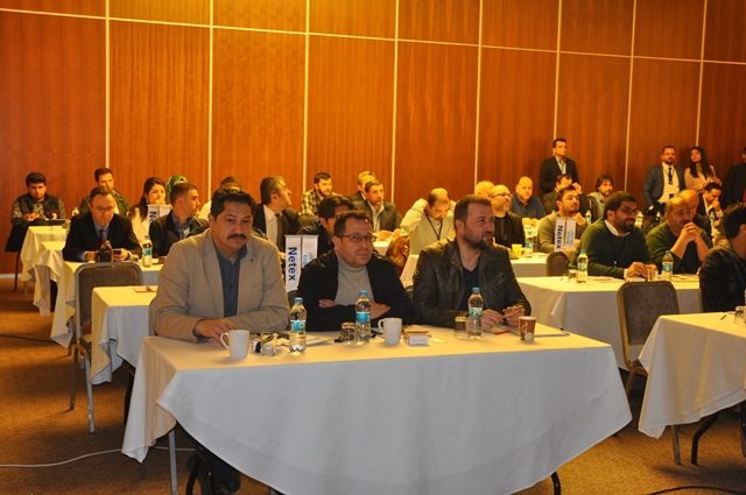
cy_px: 248
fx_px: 1055
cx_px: 373
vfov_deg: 26.4
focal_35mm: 51
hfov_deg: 38.9
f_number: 4
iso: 800
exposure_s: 1/60
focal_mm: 34
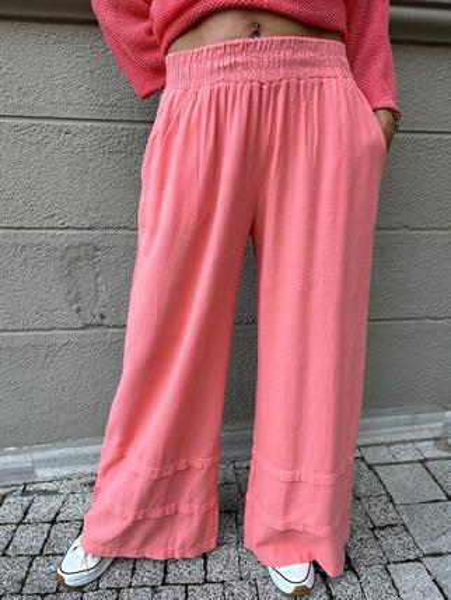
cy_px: 300
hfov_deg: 56.8
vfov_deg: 71.6
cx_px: 226
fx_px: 417
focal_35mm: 24
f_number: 1.78
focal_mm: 6.86
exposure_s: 1/183
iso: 64
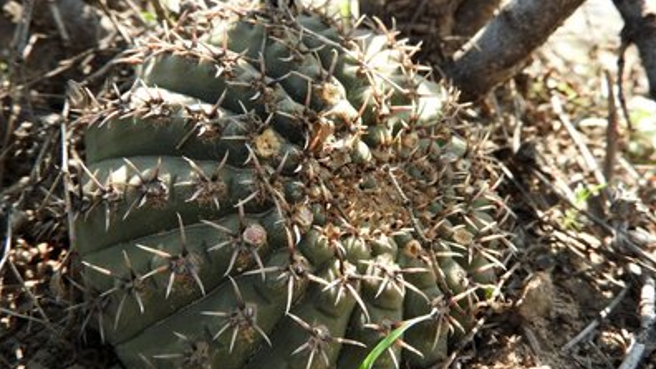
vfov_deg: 35.7
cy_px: 194
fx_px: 574
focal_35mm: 33
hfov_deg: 59.5
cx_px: 330
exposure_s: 1/200
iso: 100
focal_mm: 5.4
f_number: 3.5
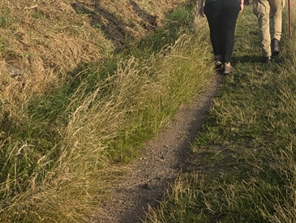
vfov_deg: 20.4
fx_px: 574
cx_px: 379
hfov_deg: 25.2
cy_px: -54
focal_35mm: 67
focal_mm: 6.81
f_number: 1.85
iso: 47
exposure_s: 1/891
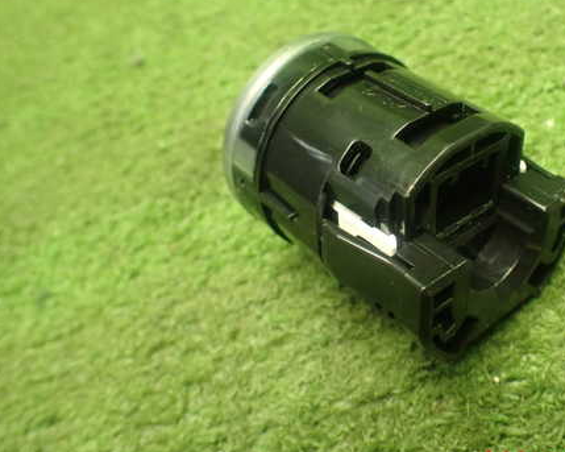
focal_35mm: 41
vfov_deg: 36.4
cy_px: 183
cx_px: 389
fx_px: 685
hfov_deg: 44.0
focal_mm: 5.4
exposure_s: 1/60
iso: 800
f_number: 2.3
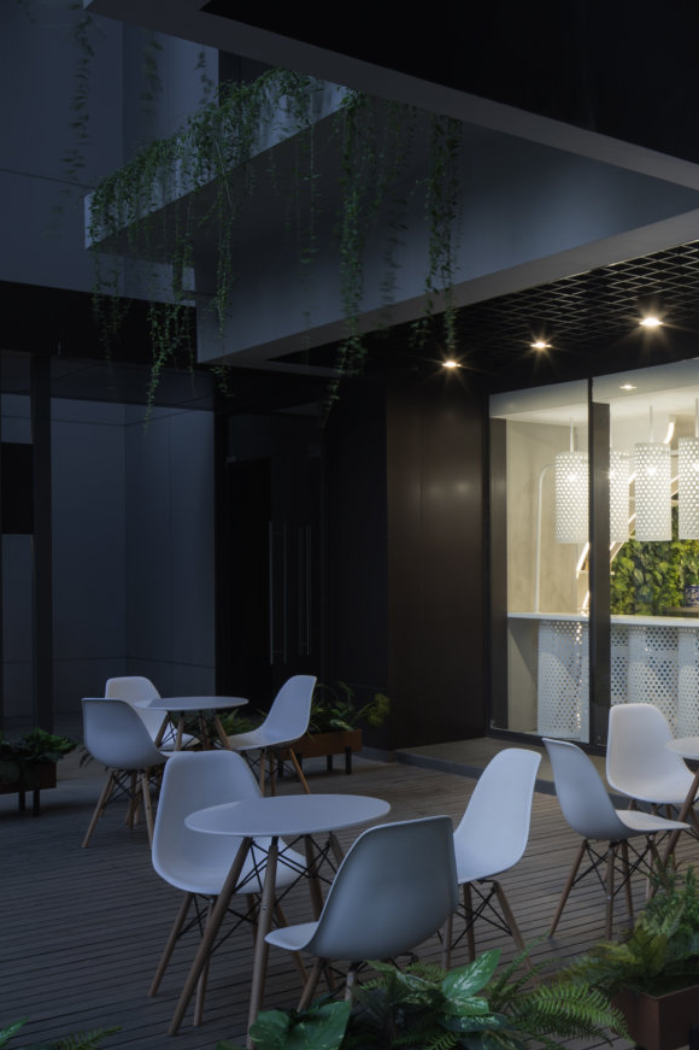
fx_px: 1166
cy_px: 304
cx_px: 773
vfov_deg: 47.2
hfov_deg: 29.9
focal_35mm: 40
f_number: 11
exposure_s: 1/1.67
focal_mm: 17
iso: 100
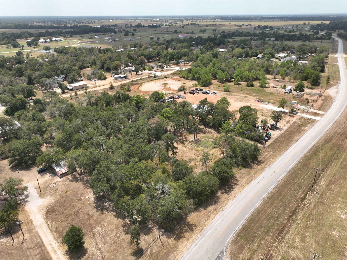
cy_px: 130
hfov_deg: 71.6
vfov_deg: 56.8
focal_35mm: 24
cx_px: 174
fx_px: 240
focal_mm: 12.29
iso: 100
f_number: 2.8
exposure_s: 1/1600
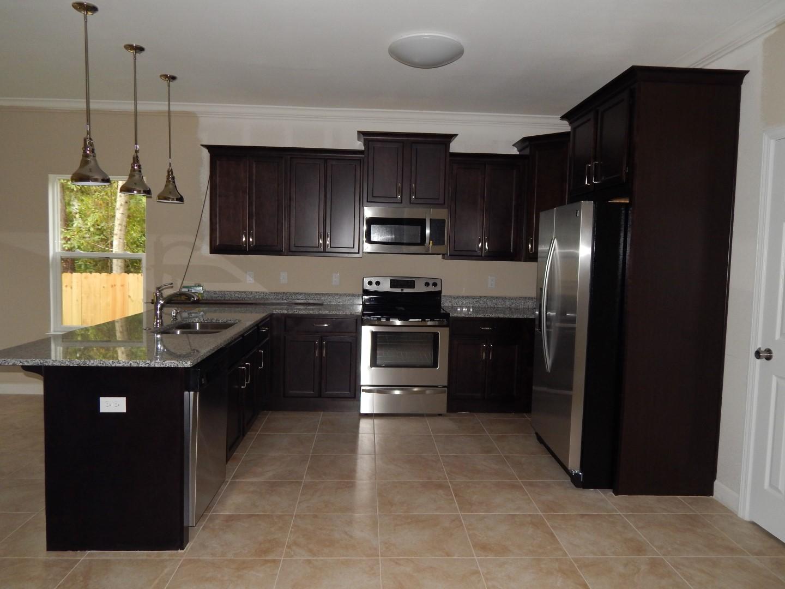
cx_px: 392
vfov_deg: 54.9
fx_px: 567
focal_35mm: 25
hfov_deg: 69.4
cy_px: 294
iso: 200
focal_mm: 4.5
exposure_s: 1/30
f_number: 3.1
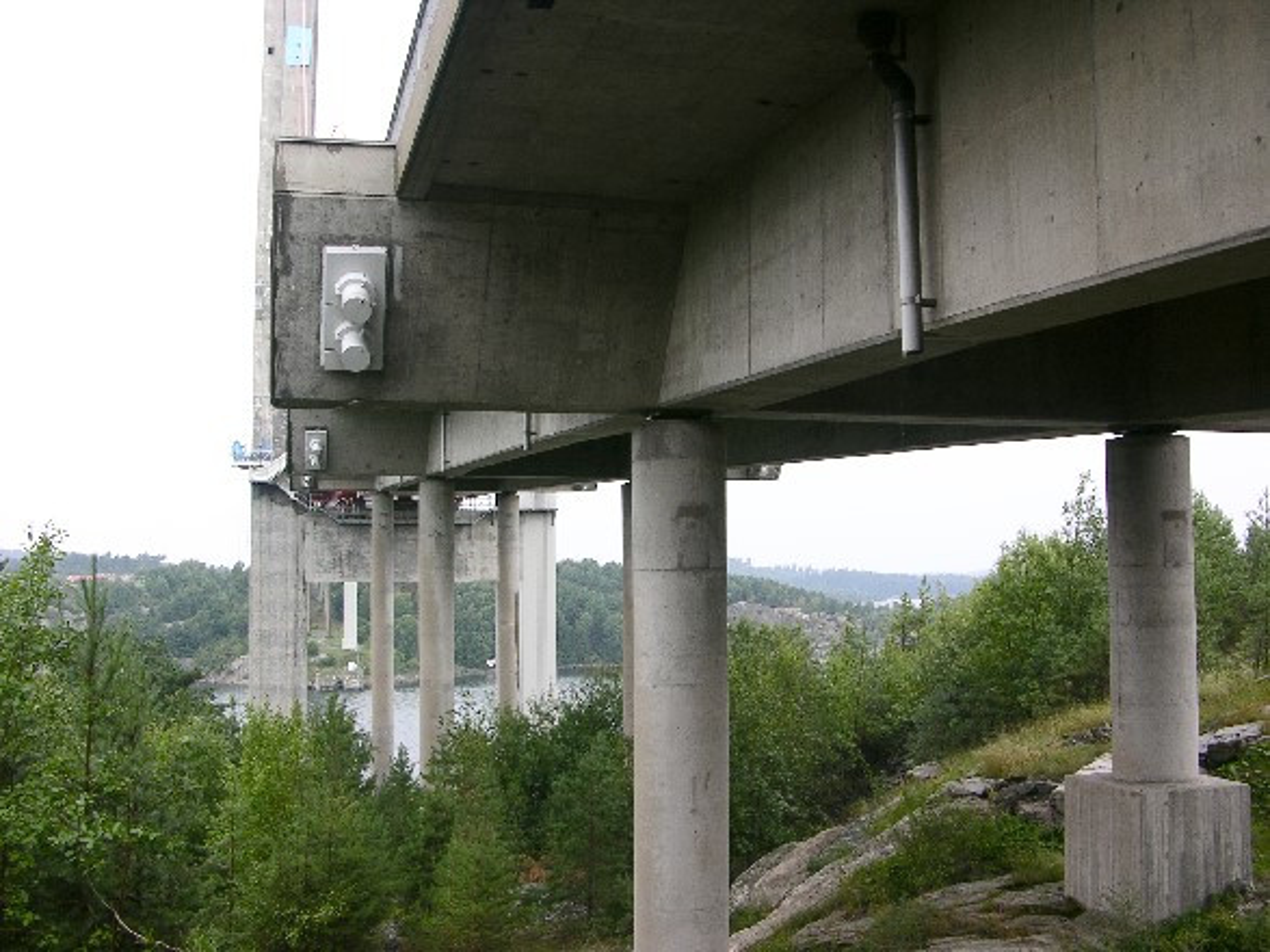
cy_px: 476
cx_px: 635
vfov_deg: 40.7
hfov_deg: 52.6
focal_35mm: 35
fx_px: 1284
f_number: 4
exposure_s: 1/44.9
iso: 50
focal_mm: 8.9
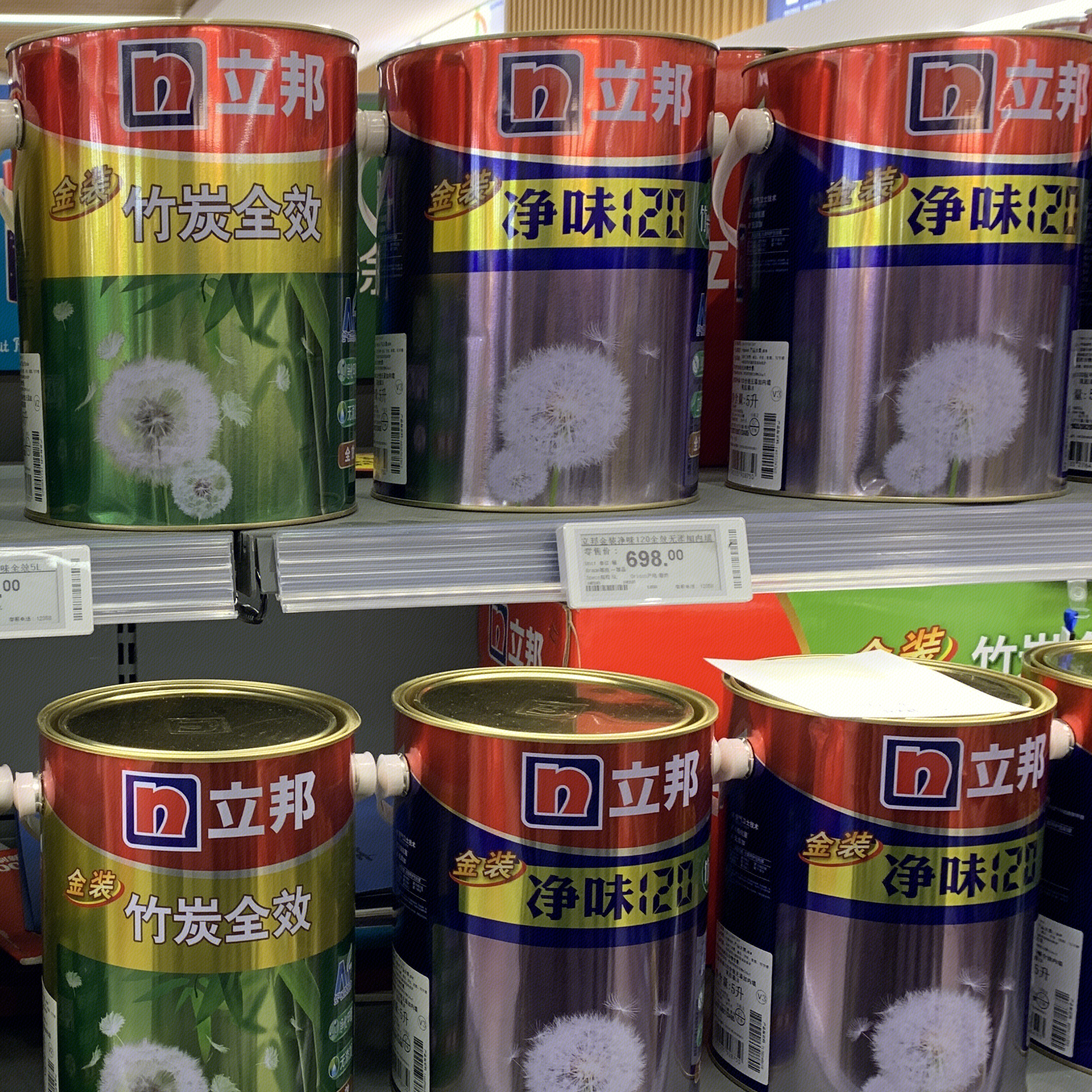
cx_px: 165
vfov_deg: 38.3
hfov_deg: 36.6
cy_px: 609
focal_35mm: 44
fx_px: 1570
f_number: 1.8
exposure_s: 1/70
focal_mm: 4.25
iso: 100
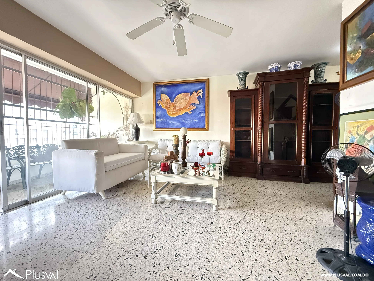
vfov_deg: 85.7
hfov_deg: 102.1
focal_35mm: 14
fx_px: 151
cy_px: 140
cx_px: 187
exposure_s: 1/60
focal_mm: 2.22
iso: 1000
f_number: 2.2
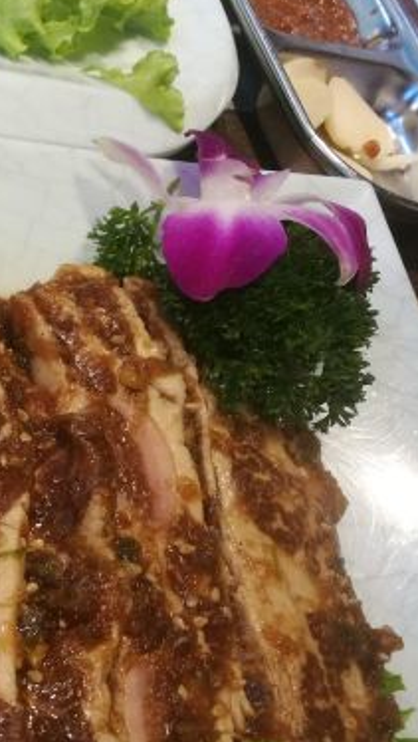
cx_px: -265
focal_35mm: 55
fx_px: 1081
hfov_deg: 18.5
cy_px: 507
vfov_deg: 37.3
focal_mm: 4.5
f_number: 2.2
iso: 125
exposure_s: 1/50
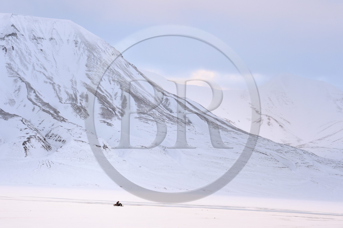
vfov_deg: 14.4
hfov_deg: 21.5
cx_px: 172
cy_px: 114
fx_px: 904
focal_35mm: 95
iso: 400
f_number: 7.1
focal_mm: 95
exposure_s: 1/250
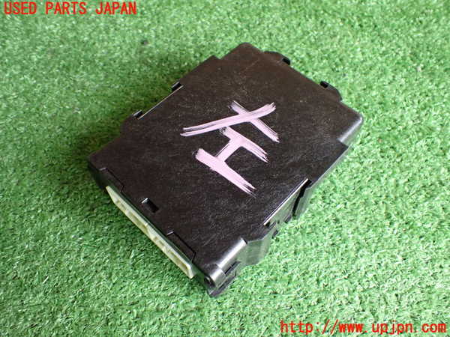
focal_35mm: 30
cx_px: 225
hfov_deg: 60.0
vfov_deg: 46.8
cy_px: 168
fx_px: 390
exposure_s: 1/60
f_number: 2.3
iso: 800
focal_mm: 5.4
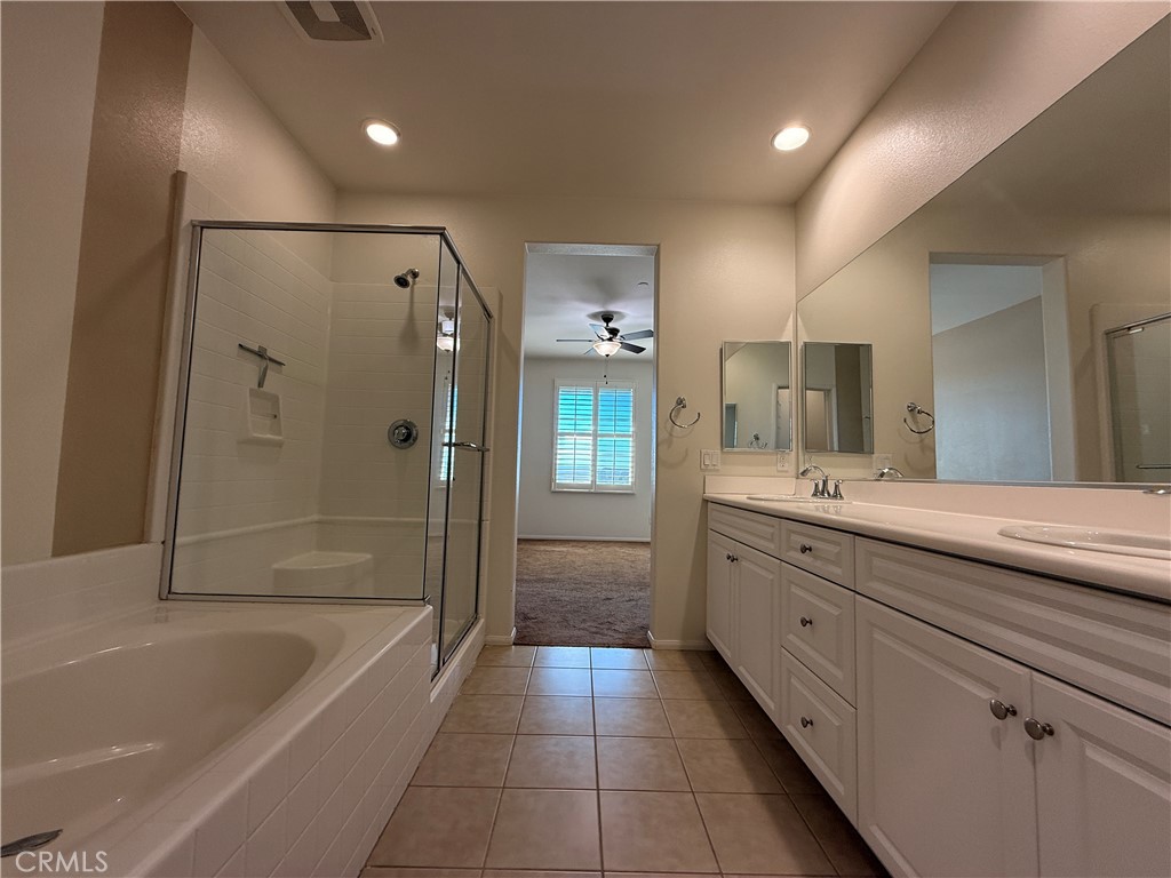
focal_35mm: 14
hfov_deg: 102.1
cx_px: 586
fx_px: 474
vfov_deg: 85.7
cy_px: 439
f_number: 2.2
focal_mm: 2.22
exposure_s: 1/120
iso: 125
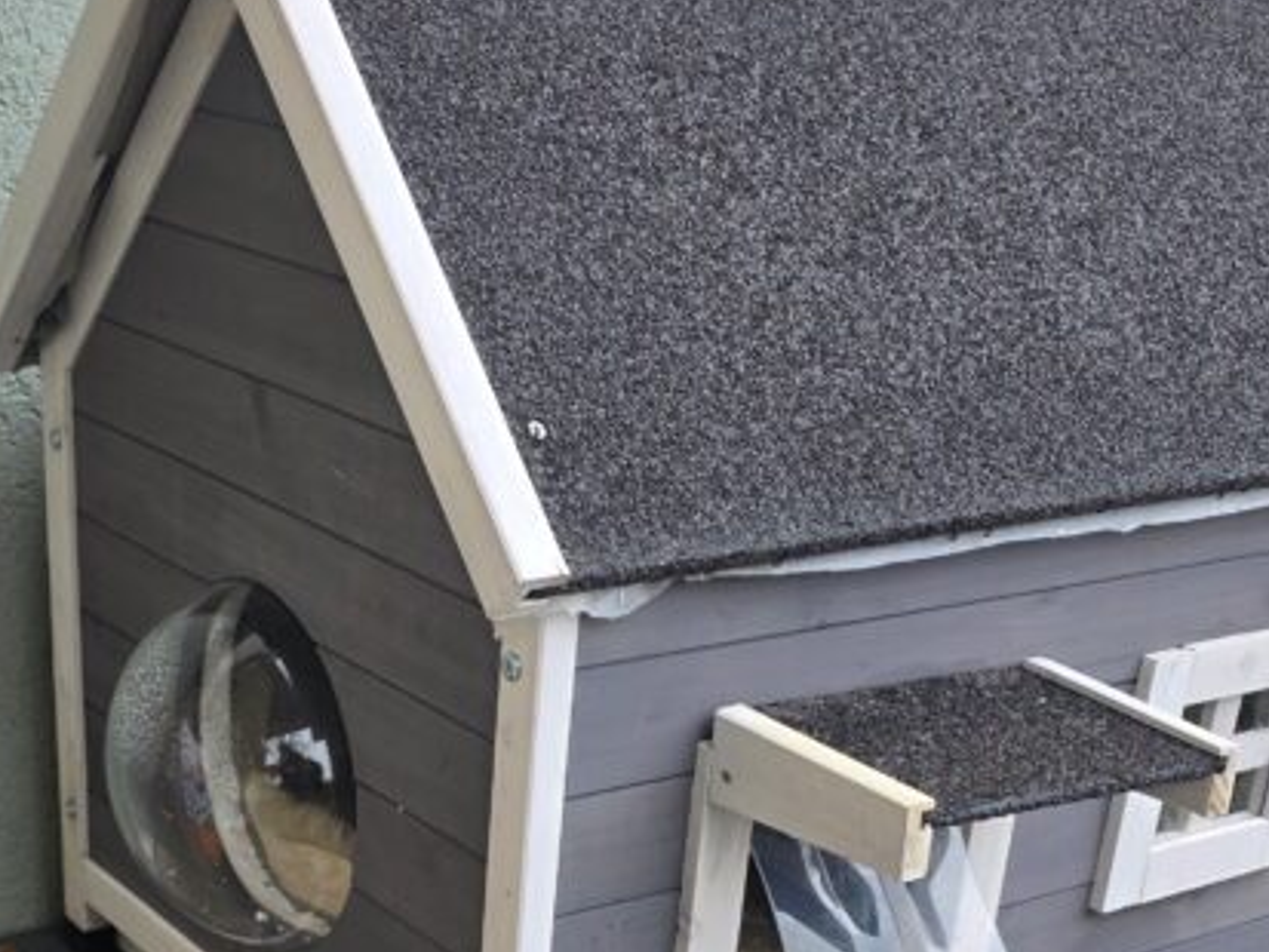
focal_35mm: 57
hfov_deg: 33.6
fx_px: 2090
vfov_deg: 24.2
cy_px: 1010
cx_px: 458
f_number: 1.7
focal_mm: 6.3
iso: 100
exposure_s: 1/180
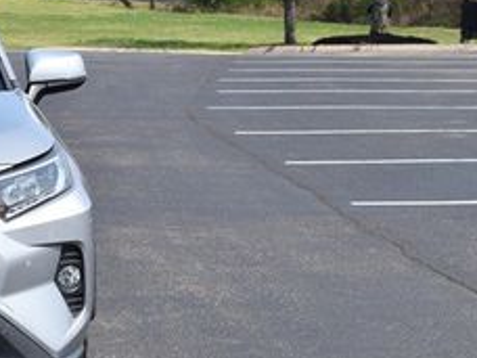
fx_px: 2122
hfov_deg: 12.3
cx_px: -186
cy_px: 183
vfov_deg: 9.6
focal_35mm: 154
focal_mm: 38
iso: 100
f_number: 8
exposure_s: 1/250
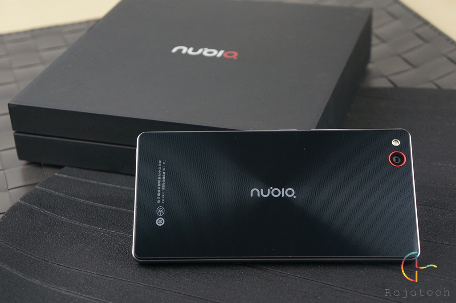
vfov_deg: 19.3
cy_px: 152
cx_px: 228
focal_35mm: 70
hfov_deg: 28.7
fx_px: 892
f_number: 5
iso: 400
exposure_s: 1/40
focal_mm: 47
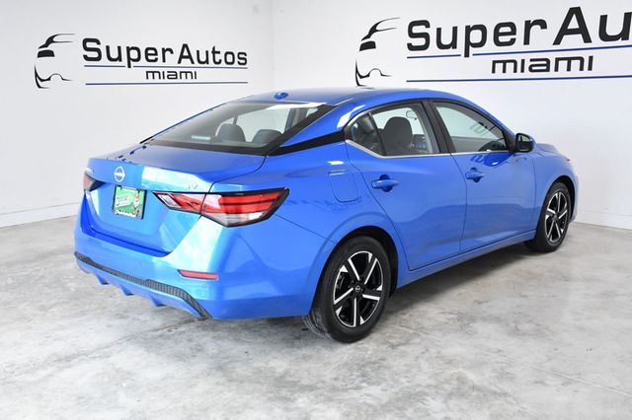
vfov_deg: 36.8
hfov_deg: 53.2
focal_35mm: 36
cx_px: 316
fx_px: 632
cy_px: 210
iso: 2500
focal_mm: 24
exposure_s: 1/320
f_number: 9
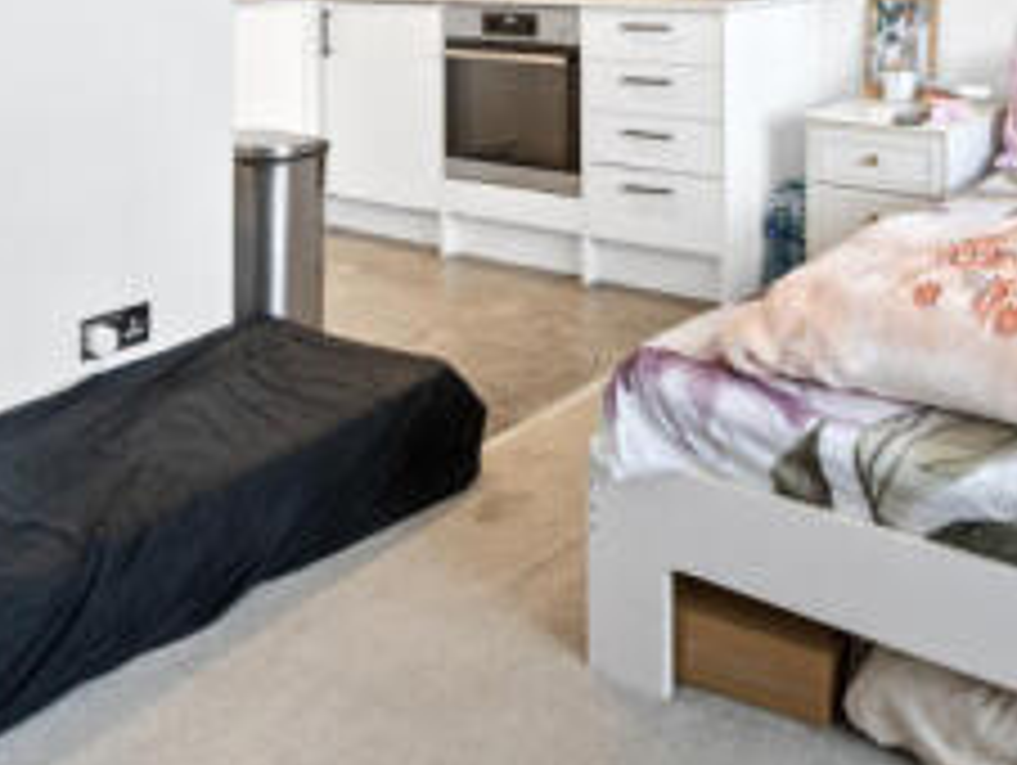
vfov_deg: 32.4
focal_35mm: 39
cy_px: -76
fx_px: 1147
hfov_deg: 46.5
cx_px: 734
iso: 200
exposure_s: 3
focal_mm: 14
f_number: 16
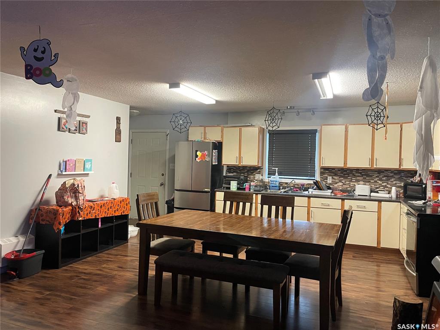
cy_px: 165
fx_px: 330
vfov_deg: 53.1
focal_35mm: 26
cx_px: 220
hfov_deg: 67.3
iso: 400
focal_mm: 4.2
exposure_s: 1/60
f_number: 1.6
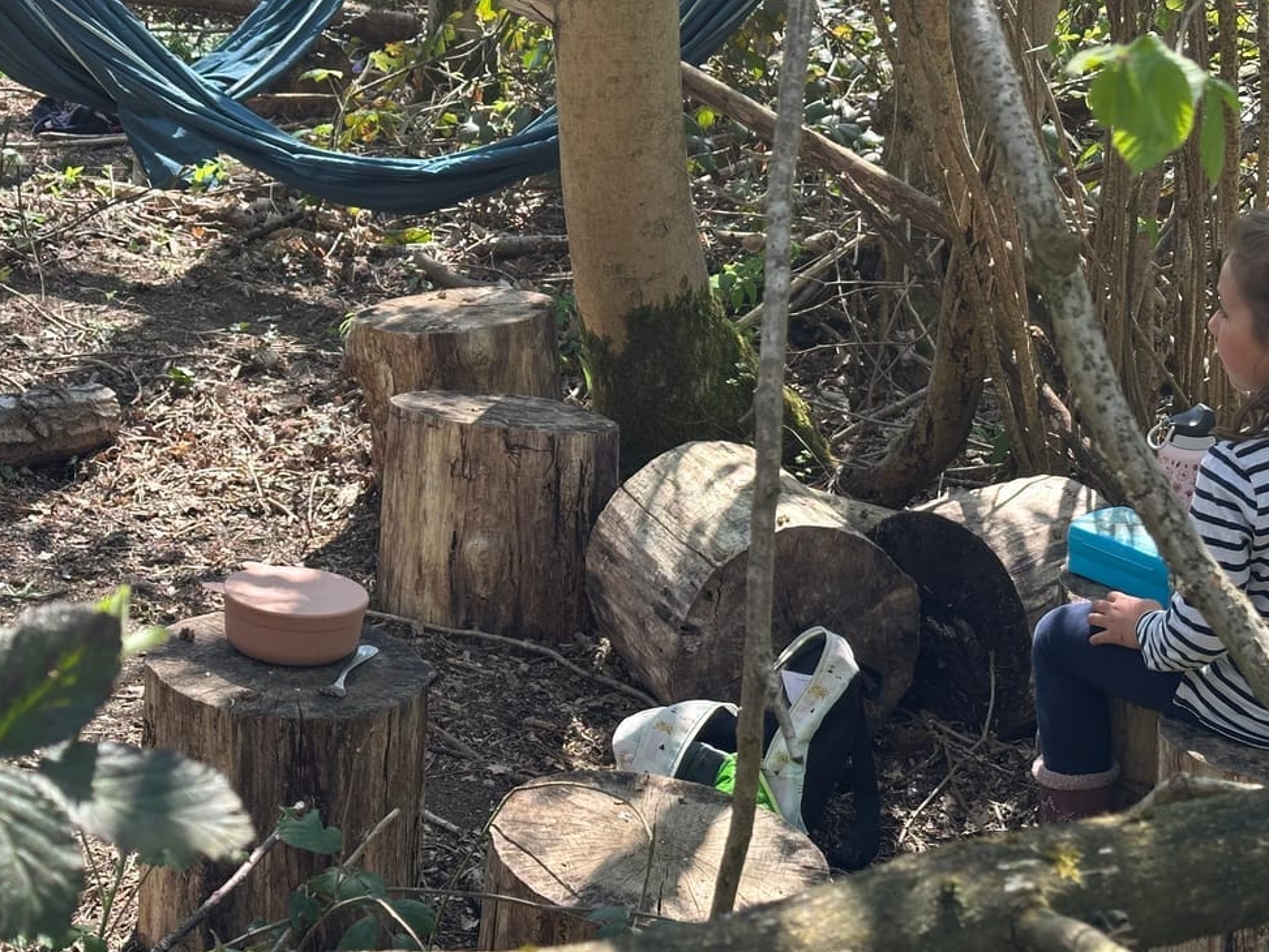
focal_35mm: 74
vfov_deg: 19.8
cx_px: 548
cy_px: 325
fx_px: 2713
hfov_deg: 26.3
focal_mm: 6.86
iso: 64
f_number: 1.78
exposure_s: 1/444
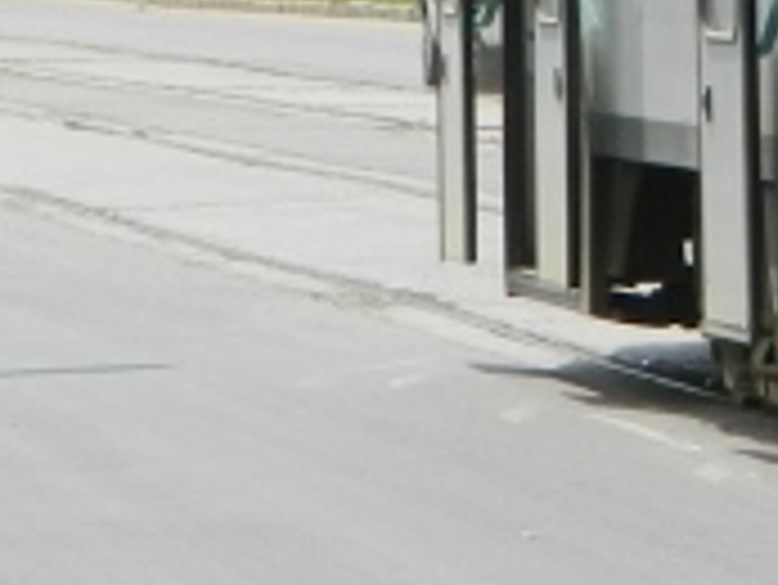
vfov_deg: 3.0
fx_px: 11178
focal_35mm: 497
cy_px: -590
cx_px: 2015
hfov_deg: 3.9
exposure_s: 1/500
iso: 80
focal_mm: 15.1
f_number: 4.2
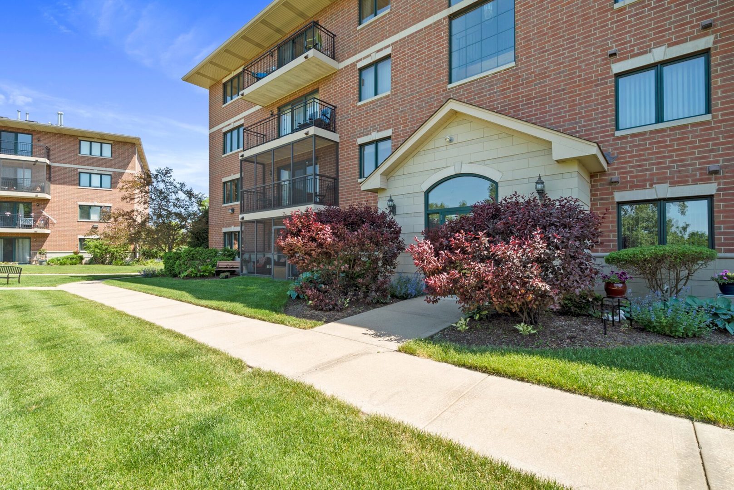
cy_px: 245
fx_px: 326
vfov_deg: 73.8
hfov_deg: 96.7
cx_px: 367
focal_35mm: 16
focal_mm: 16
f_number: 9
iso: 100
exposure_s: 1/125
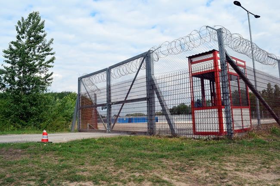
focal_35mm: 30
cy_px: 93
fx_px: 233
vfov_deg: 43.6
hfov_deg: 61.9
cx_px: 140
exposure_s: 1/400
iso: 200
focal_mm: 20
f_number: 10
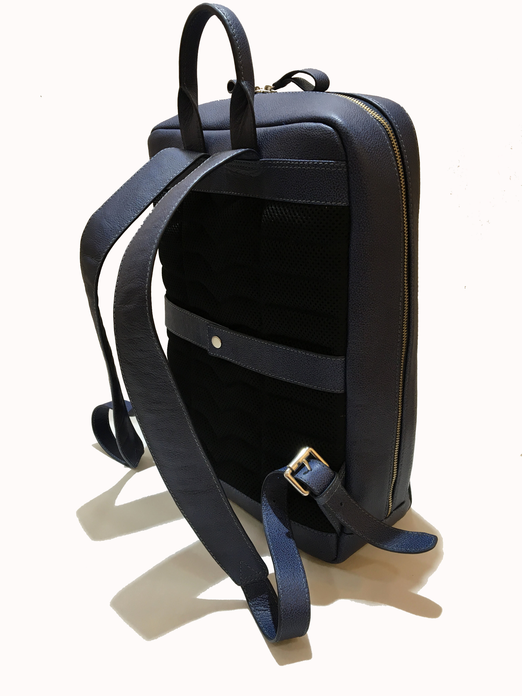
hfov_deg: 48.2
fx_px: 583
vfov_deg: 61.7
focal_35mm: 29
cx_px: 261
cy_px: 348
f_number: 2.2
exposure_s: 1/33
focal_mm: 4.15
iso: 32
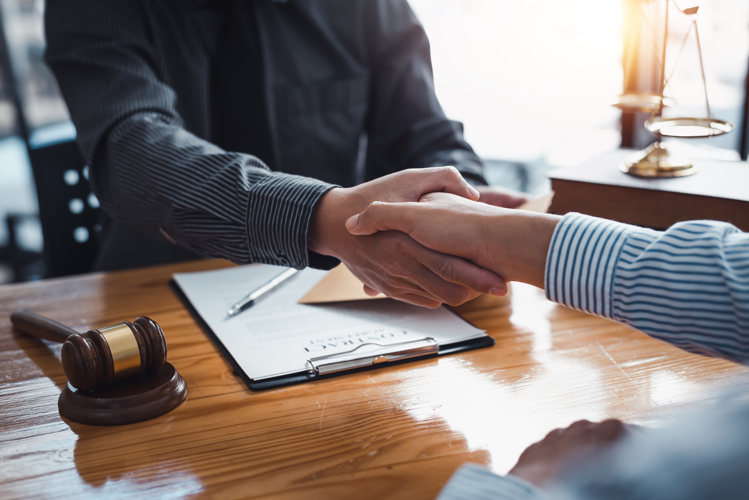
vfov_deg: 27.0
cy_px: 250
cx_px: 374
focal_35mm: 50
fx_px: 1041
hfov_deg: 39.6
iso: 250
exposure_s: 1/200
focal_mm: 50
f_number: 2.8
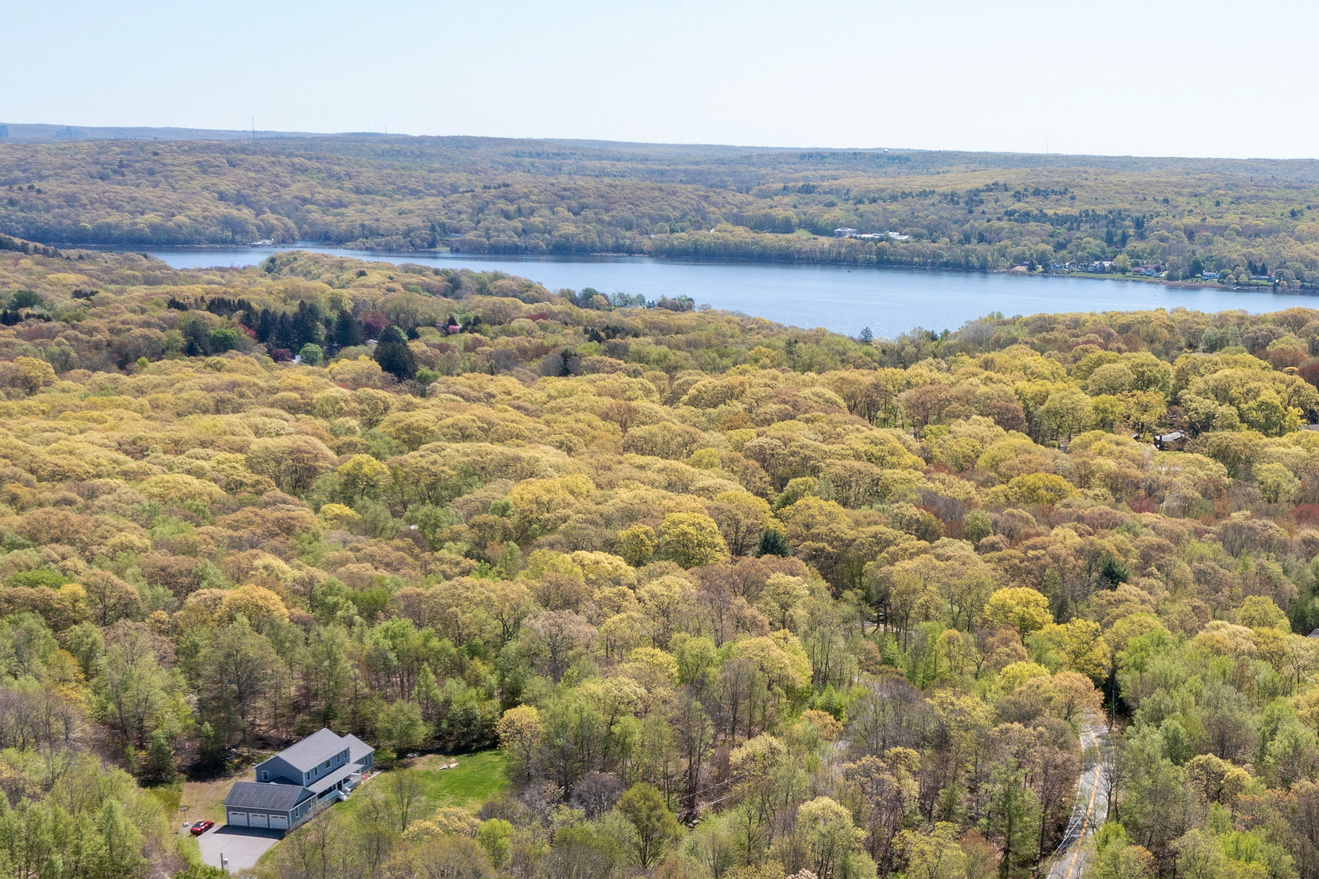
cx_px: 1024
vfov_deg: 25.6
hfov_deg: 37.1
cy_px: 671
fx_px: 1905
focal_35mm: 52
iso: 100
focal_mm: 10.26
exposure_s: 1/120
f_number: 9
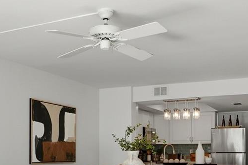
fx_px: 351
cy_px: 150
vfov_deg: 25.6
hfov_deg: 38.5
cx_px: 84
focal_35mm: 51
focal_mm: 16
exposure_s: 1/60
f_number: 9
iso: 250
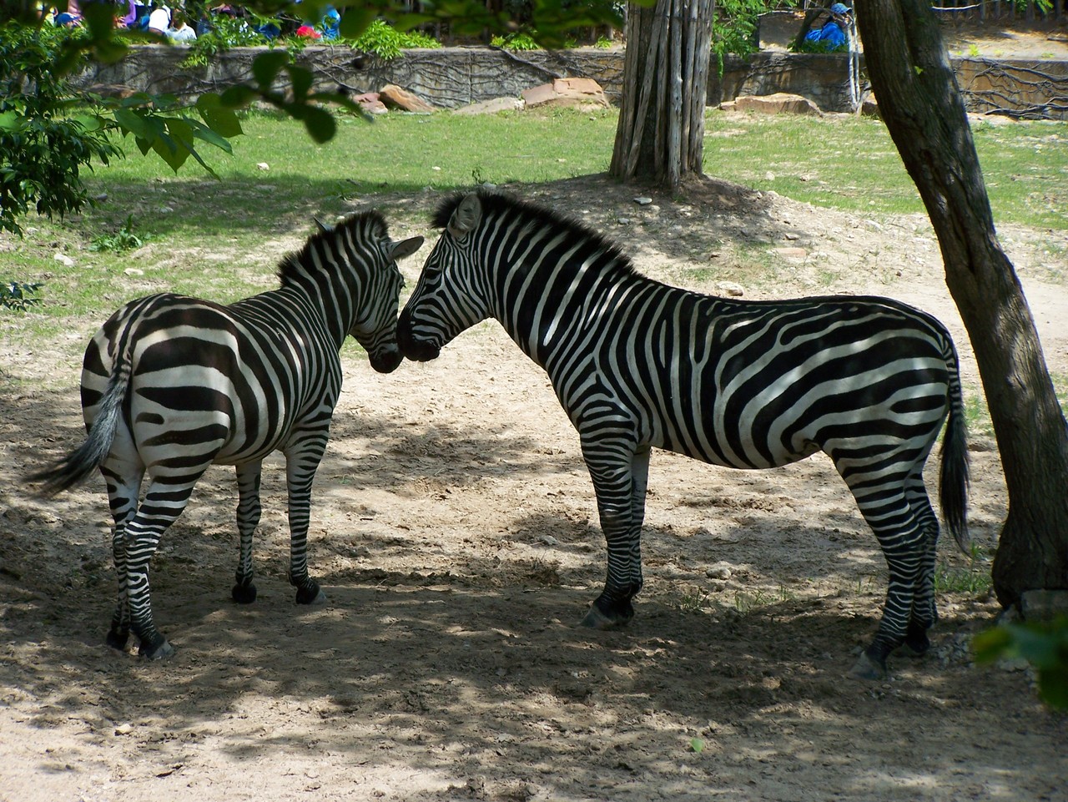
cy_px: 401
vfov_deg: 10.7
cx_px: 534
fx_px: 4290
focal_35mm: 139
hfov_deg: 14.2
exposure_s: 1/800
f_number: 3.2
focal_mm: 23.1
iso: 80
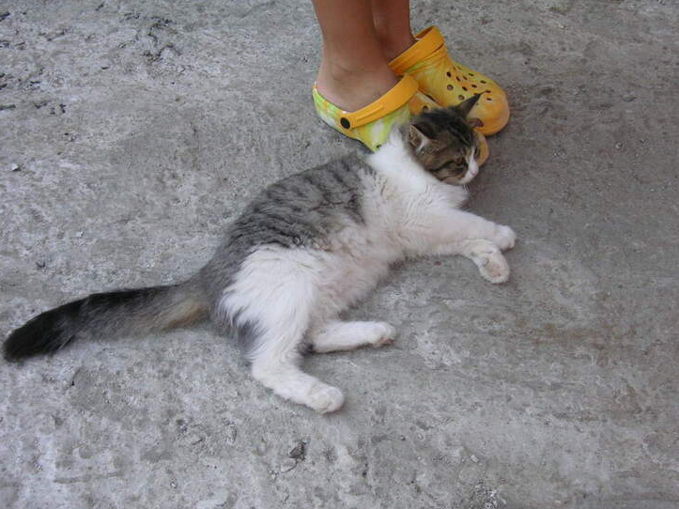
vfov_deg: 28.0
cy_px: 271
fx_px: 1020
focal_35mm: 52
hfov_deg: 36.8
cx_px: 312
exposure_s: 1/180
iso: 50
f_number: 3.3
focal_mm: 7.8
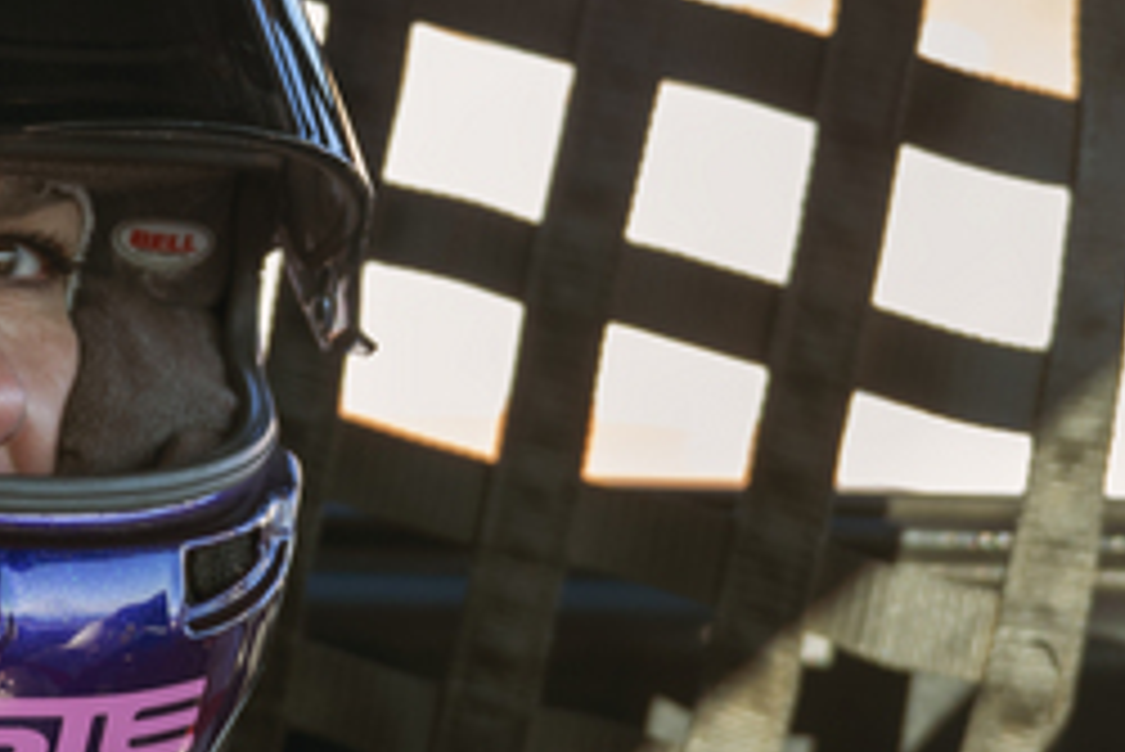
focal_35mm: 139
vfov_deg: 9.9
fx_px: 4346
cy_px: 171
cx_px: 194
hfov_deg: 14.6
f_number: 2.8
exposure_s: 1/60
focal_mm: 29
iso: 125
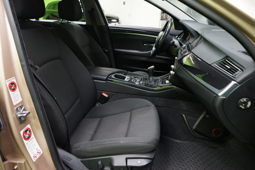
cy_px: 85
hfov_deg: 65.5
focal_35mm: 28
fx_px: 198
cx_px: 128
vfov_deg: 46.4
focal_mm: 28
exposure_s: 1/160
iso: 5000
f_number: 3.5
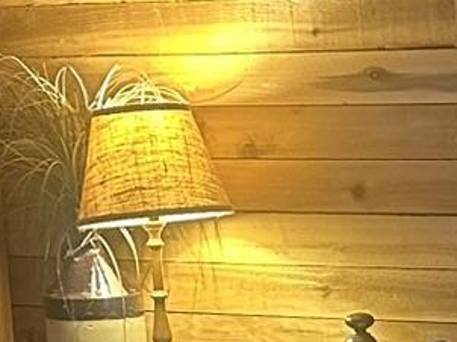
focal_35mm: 163
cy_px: 531
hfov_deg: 11.9
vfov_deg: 8.8
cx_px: 558
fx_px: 2150
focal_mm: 6.86
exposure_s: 1/40
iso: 800
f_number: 1.78
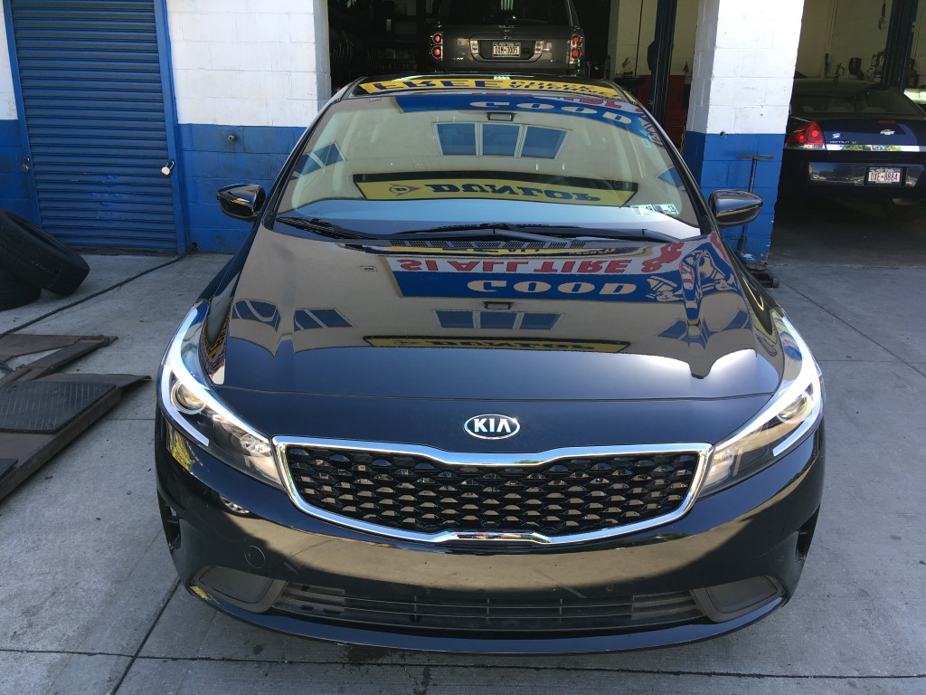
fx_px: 776
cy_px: 348
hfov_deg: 61.7
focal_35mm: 29
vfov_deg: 48.2
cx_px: 463
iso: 25
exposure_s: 1/124
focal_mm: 4.15
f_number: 2.2
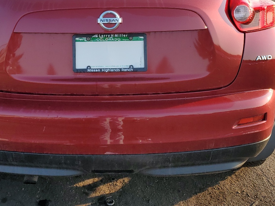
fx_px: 373
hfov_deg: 40.2
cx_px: 106
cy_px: 37
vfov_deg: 30.0
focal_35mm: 47
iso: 50
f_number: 1.5
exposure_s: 1/833
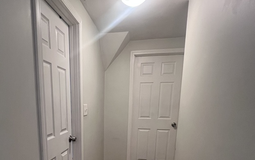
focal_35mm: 24
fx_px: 167
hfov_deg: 73.4
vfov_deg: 46.9
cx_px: 94
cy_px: 139
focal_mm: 1.57
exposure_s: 1/60
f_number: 1.8
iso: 400
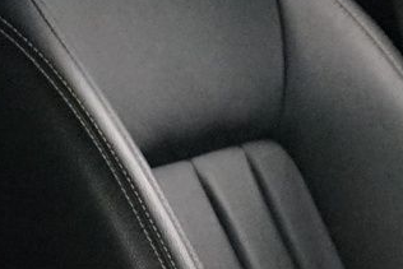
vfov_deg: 5.6
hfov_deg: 8.6
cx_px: 436
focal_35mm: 237
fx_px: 2654
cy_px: 600
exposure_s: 1/125
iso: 6400
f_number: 3.5
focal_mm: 30
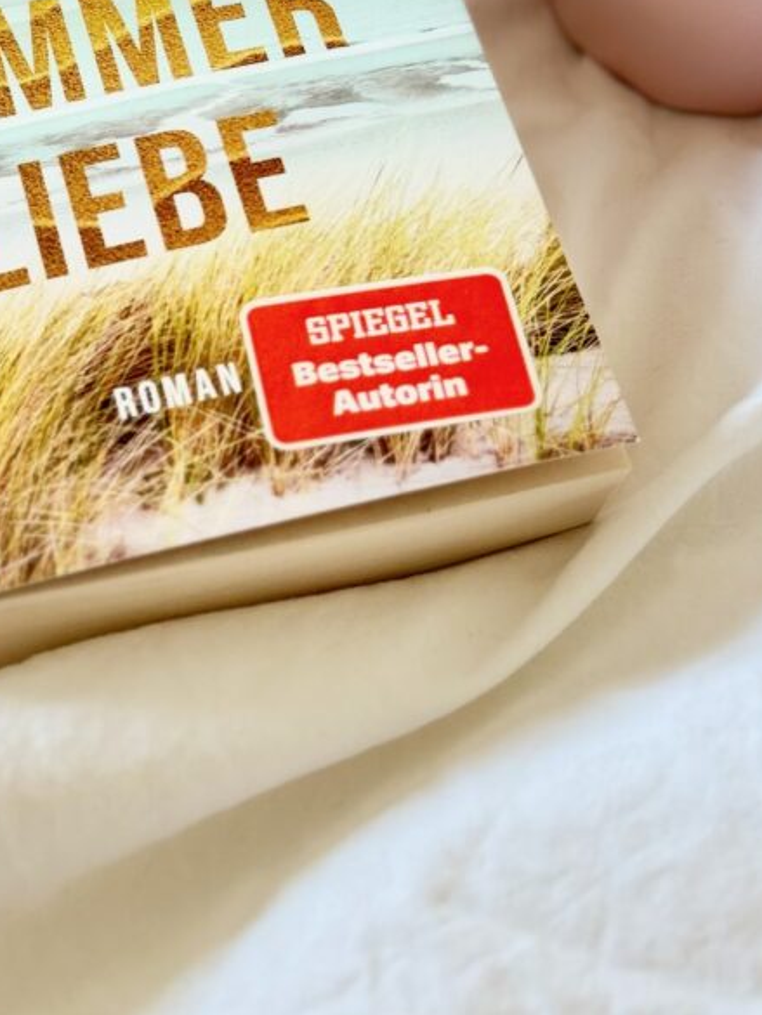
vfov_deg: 22.8
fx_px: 2465
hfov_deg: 17.5
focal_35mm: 84
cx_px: 229
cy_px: 144
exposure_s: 1/69
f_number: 1.78
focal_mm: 6.76
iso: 100
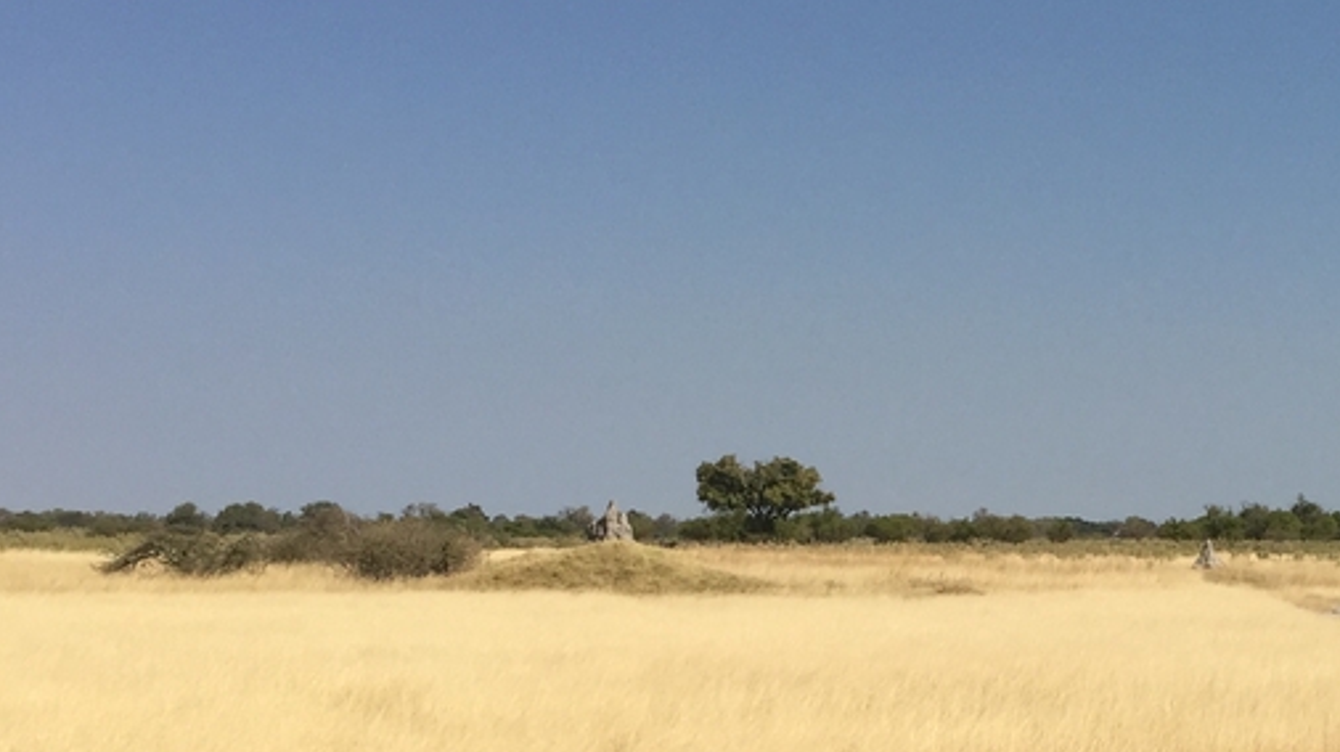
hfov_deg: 25.8
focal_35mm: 80
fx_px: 2841
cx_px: 1176
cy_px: 808
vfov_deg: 14.7
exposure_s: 1/3300
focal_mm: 4.15
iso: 32
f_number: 2.2
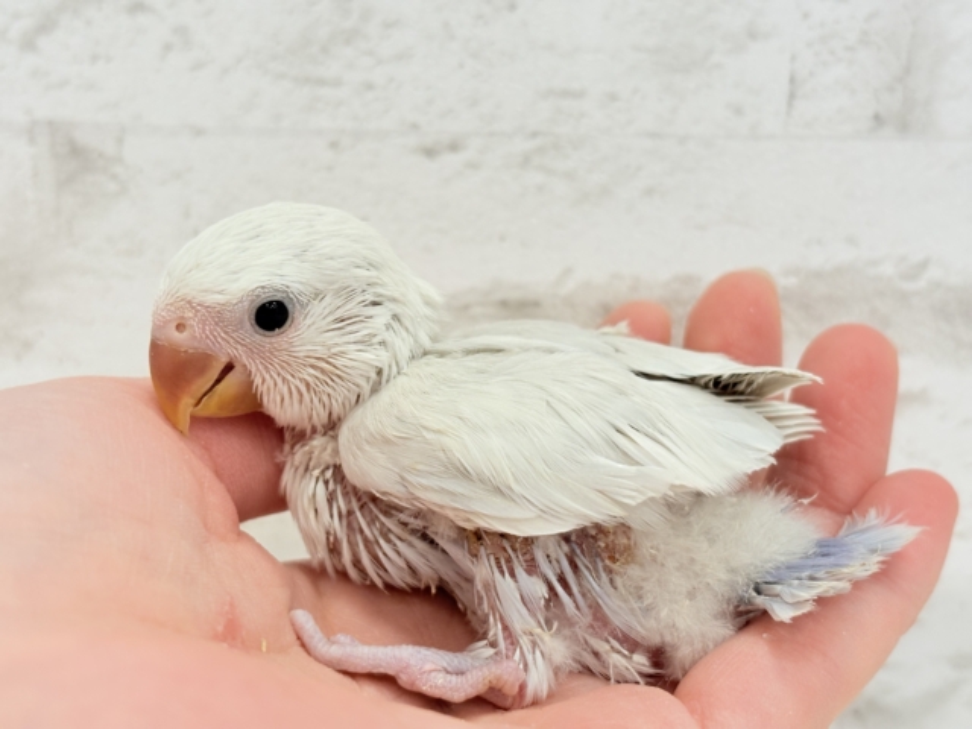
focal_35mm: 52
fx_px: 1460
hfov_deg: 36.8
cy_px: 364
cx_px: 486
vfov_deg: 28.0
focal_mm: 5.96
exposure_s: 1/100
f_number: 1.6
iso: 80
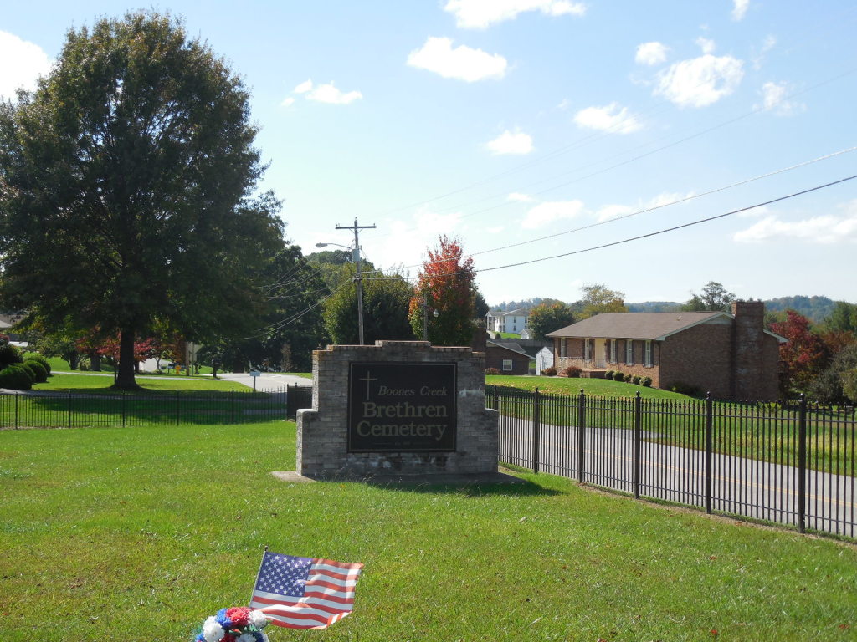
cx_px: 428
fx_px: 1188
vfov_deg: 30.3
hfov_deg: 39.7
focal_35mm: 48
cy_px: 321
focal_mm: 8.7
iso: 125
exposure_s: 1/640
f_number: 4
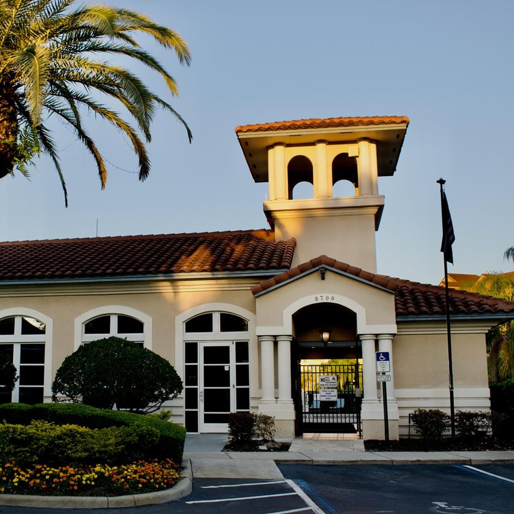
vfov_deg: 39.2
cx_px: 169
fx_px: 722
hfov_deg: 38.7
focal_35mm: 43
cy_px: 256
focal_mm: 22
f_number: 5.6
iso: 200
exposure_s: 1/250
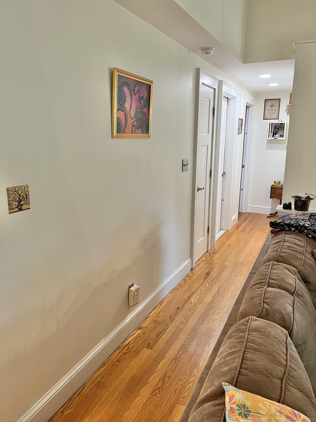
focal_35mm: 26
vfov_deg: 67.3
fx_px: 316
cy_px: 211
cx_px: 158
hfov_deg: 53.1
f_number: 1.5
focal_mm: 5.7
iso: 100
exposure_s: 1/60
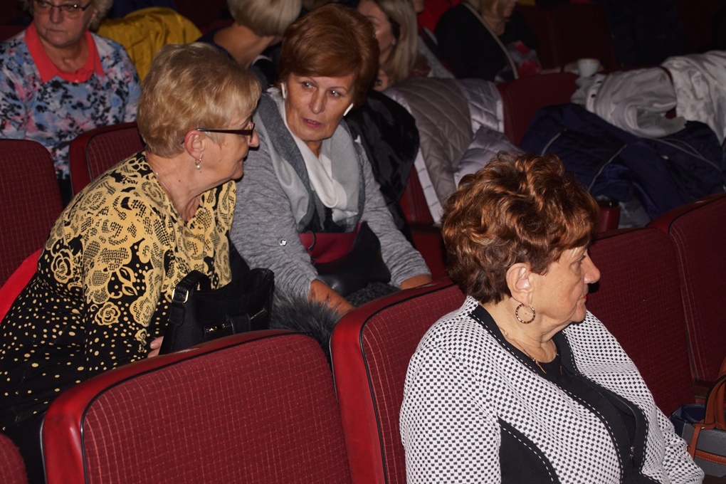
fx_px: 1361
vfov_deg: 20.2
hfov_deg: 29.9
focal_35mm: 68
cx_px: 363
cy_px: 242
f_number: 4.5
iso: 800
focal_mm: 45
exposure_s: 1/60
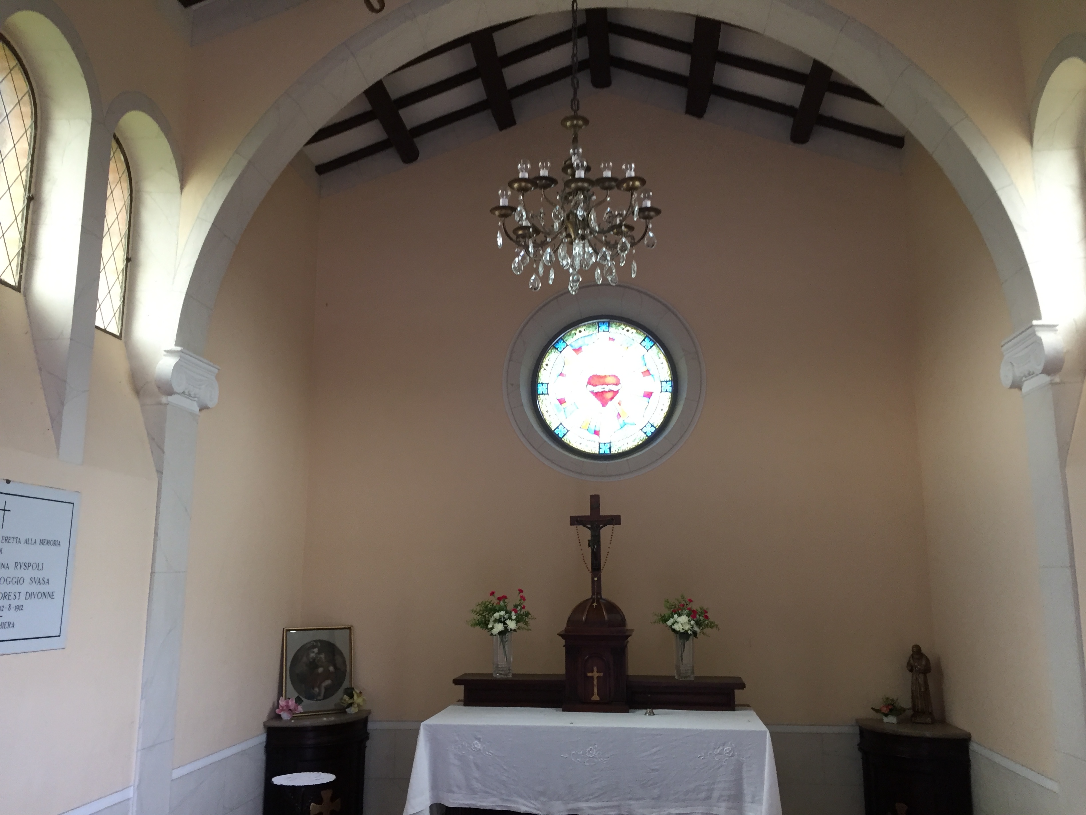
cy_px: 408
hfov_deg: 61.7
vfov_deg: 48.2
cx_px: 543
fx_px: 910
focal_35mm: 29
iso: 80
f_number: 2.2
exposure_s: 1/33
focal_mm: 4.15
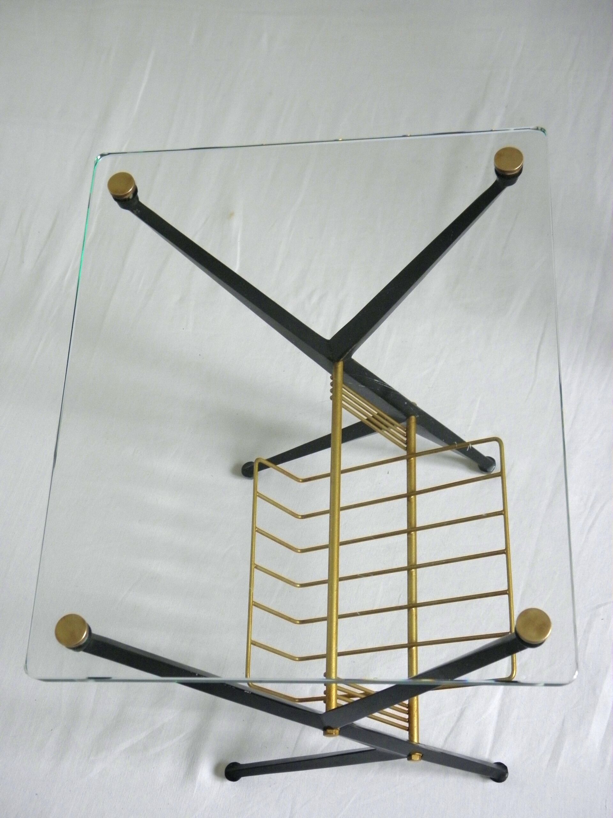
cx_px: 306
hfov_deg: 30.9
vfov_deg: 40.4
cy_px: 409
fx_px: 1110
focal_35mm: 47
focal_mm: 8.6
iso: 200
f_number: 3.9
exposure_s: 1/13
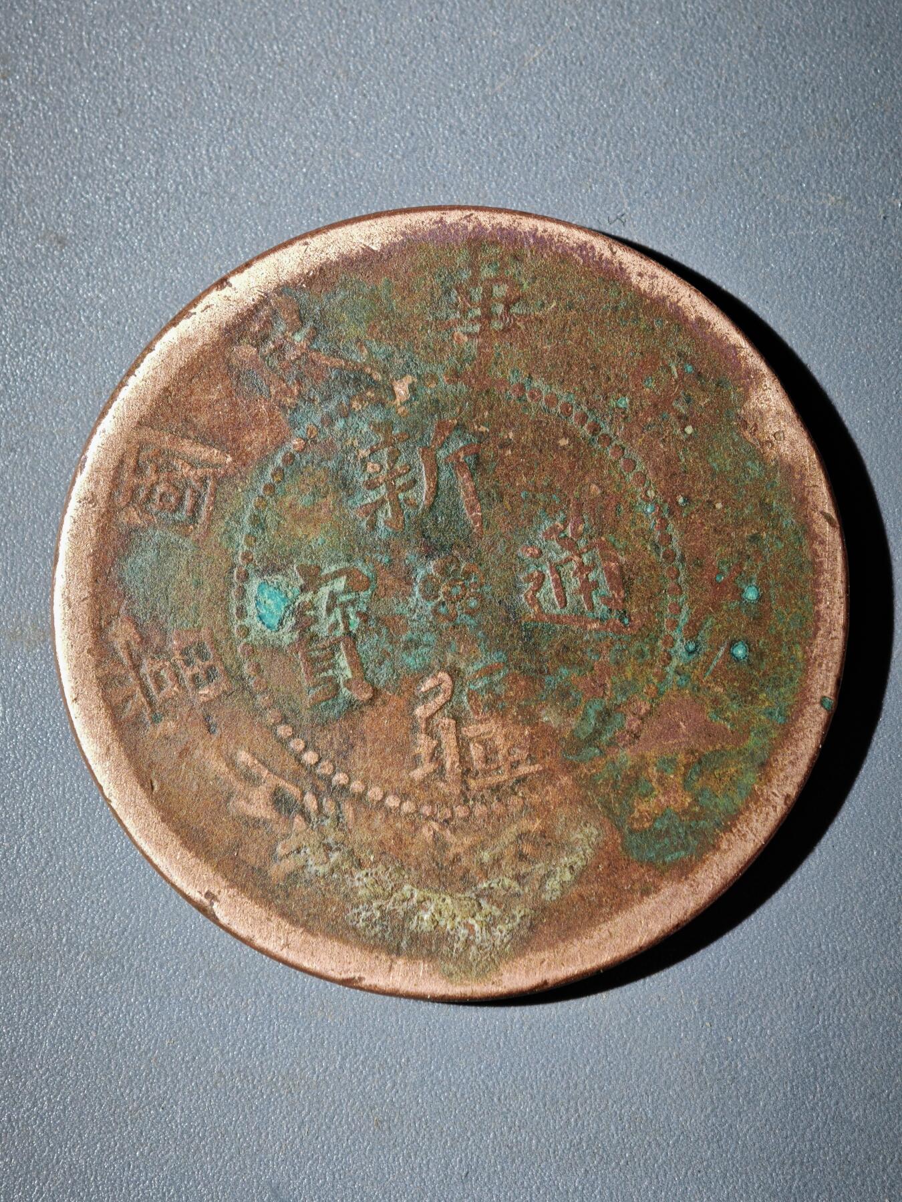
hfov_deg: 18.7
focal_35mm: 79
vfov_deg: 24.7
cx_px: 451
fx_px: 2745
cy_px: 601
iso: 200
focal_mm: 9
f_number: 2
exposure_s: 1/100
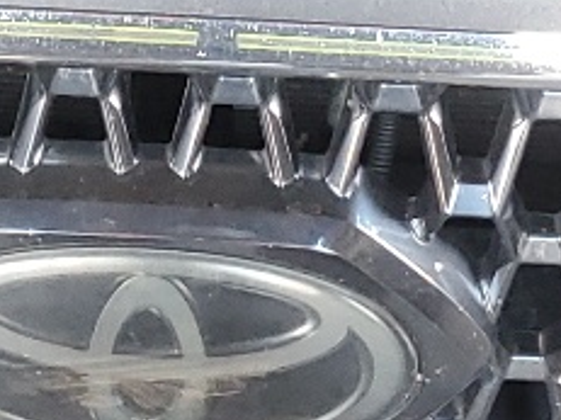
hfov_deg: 11.0
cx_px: 151
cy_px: -668
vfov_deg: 7.6
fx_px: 2916
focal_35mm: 180
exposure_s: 1/60.2
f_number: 1.5
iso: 118
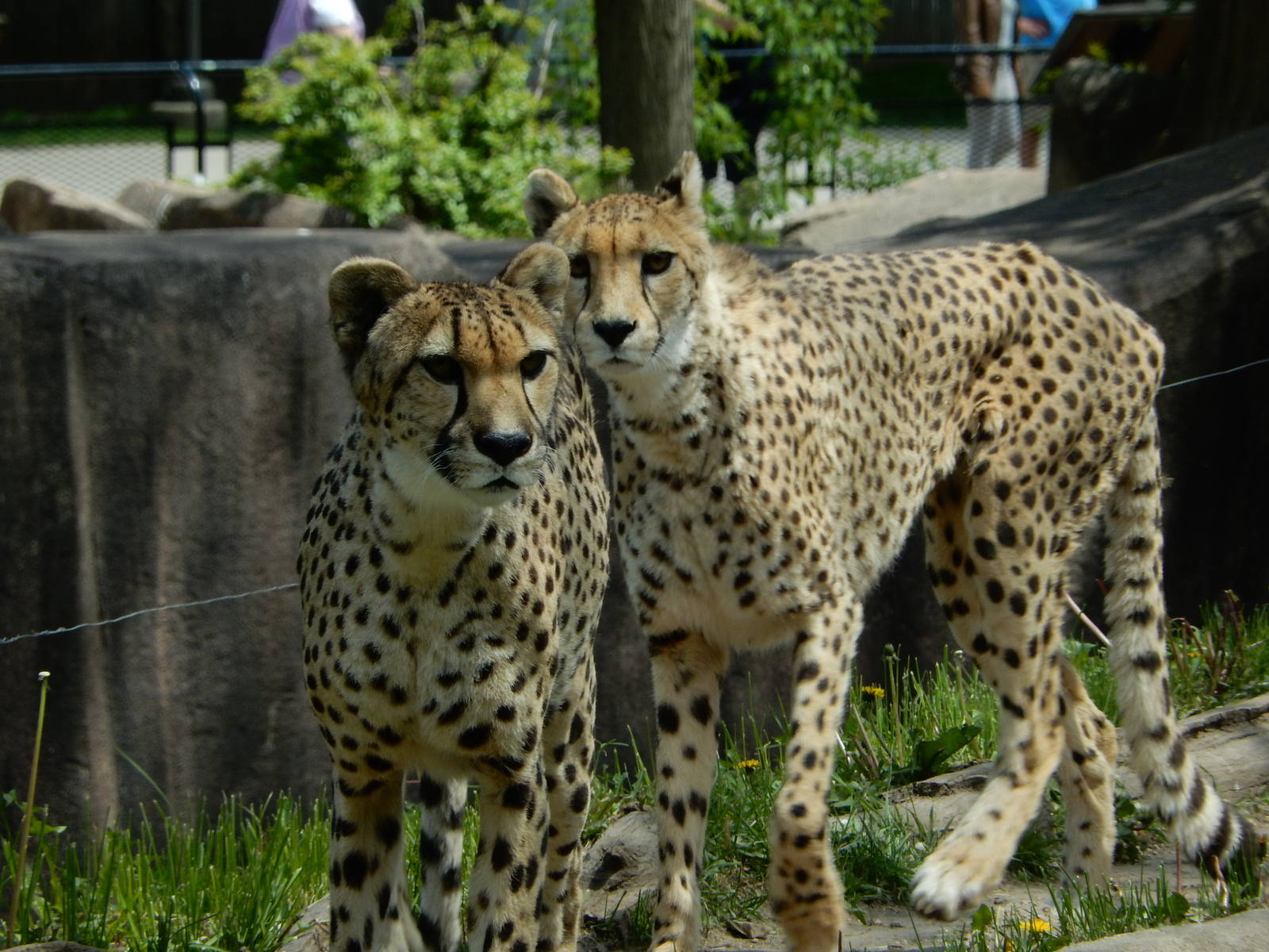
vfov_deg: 3.9
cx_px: 634
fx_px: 14041
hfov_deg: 5.2
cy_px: 476
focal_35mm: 383
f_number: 6.2
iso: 125
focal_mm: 68.7
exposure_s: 1/200
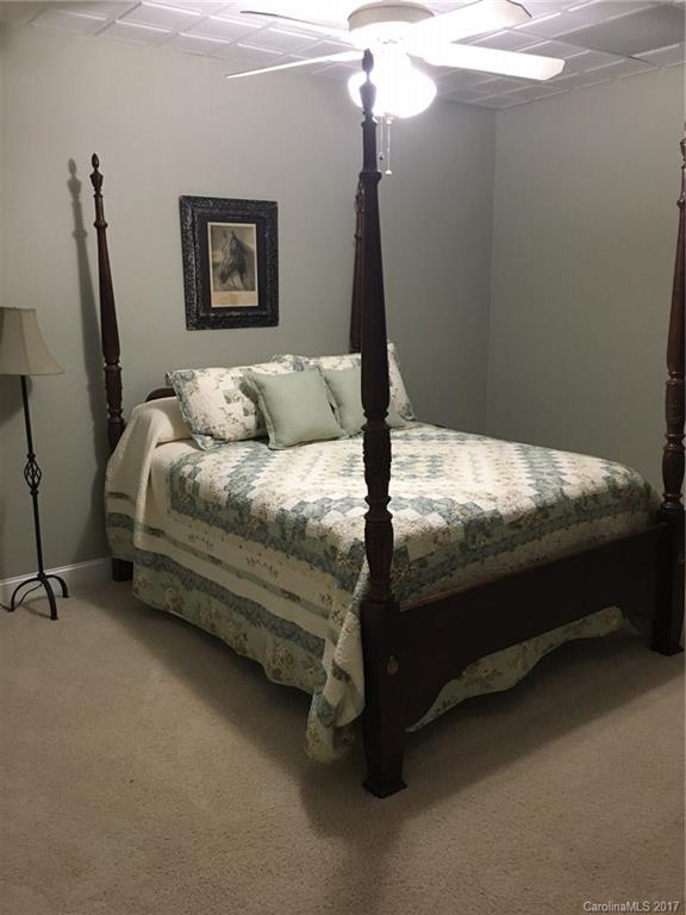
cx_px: 343
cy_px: 458
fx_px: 766
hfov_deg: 48.2
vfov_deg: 61.7
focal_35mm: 29
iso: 200
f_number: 2.2
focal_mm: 4.15
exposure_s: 1/24
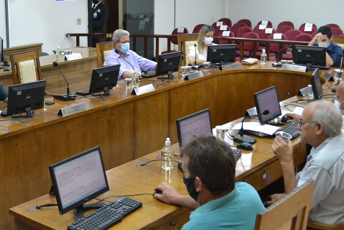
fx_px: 545
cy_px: 78
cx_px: 102
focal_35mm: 57
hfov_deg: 34.6
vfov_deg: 23.7
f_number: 5
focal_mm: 26
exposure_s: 1/100
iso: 3200
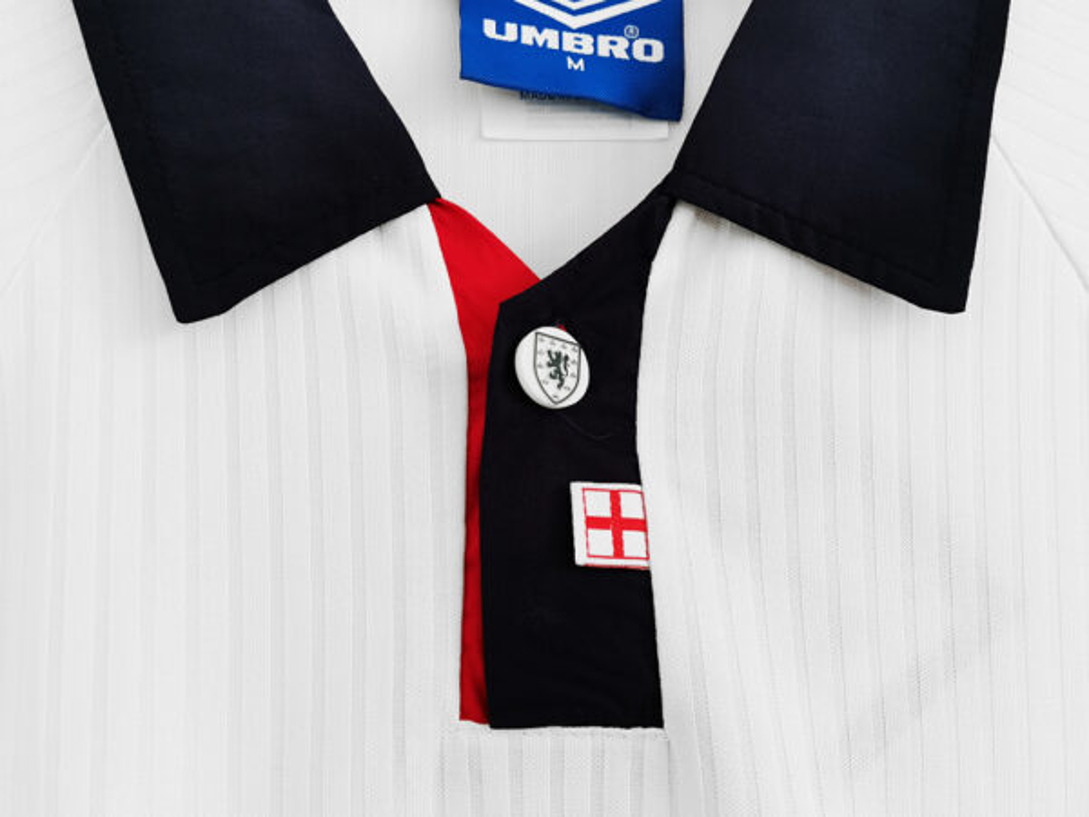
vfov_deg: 42.9
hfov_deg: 55.4
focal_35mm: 33
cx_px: 544
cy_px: 408
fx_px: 1038
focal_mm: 5.58
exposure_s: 1/100
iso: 100
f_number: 1.8
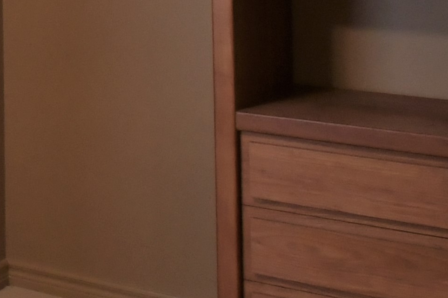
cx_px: -525
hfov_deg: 15.2
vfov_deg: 12.9
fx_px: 1244
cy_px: -160
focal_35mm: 100
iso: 1100
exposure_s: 1/15
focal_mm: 13
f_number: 4.8
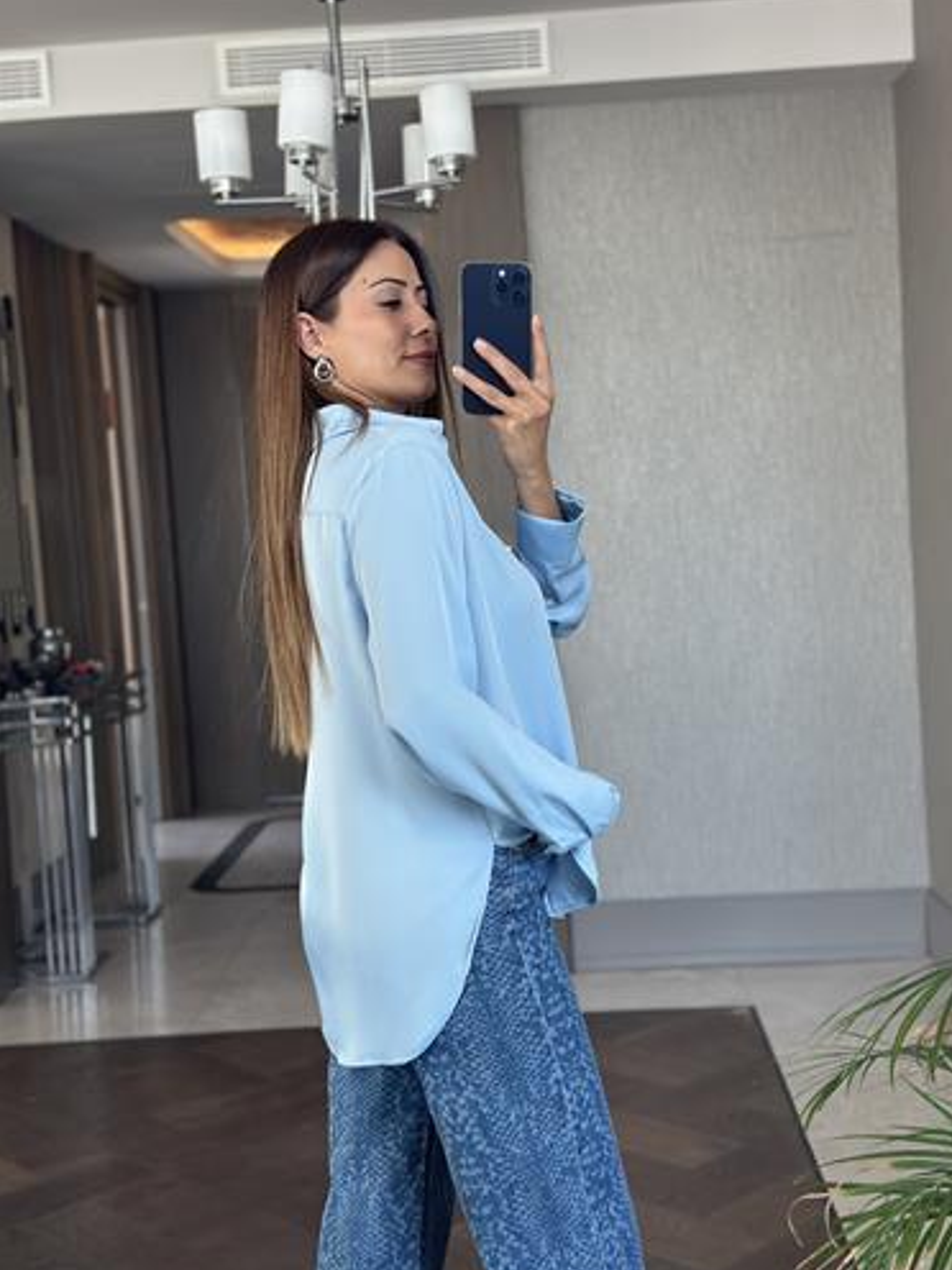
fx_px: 1797
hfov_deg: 29.7
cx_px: 481
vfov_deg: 38.9
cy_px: 635
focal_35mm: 49
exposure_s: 1/121
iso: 125
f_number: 1.78
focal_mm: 6.86
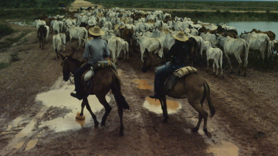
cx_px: 191
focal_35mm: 140
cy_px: 22
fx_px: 1032
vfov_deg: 8.6
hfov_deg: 15.3
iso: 3200
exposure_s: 1/200
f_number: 5.6
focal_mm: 90
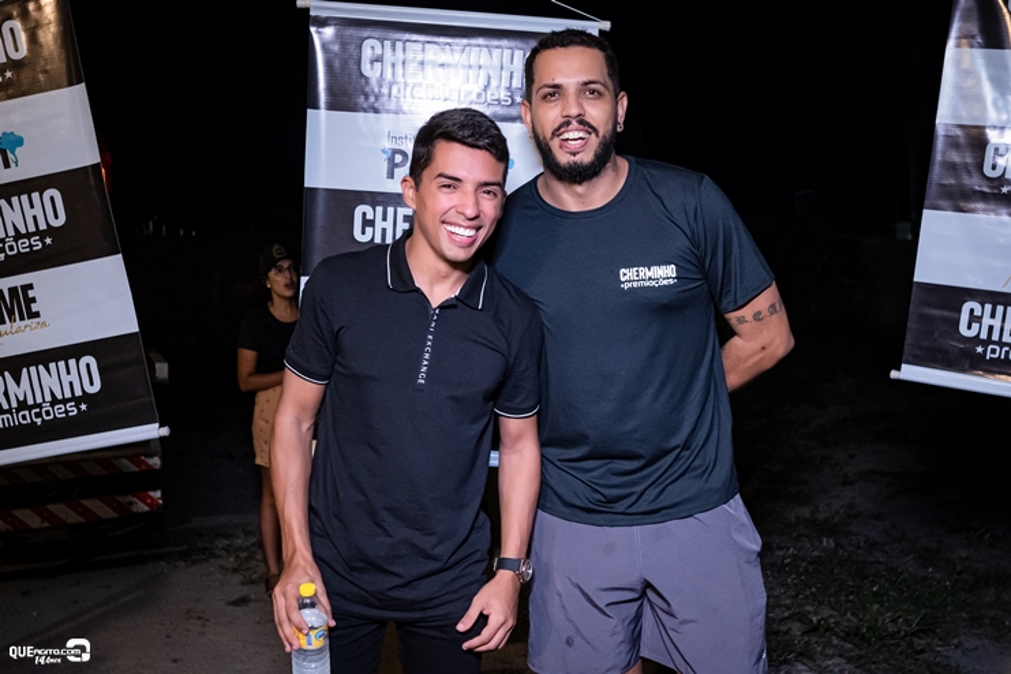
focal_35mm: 36
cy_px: 337
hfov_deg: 53.1
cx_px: 506
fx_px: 1011
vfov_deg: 36.9
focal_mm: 24
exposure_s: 1/320
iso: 2500
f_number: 2.8
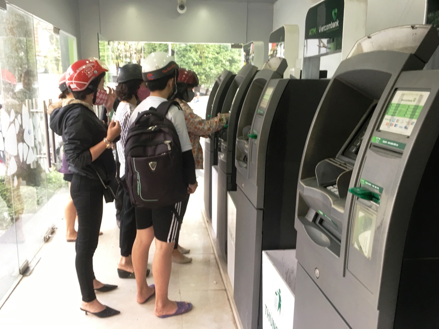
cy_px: 164
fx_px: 368
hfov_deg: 61.7
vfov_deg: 48.2
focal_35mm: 29
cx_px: 220
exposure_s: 1/33
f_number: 2.2
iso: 40
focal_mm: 4.15
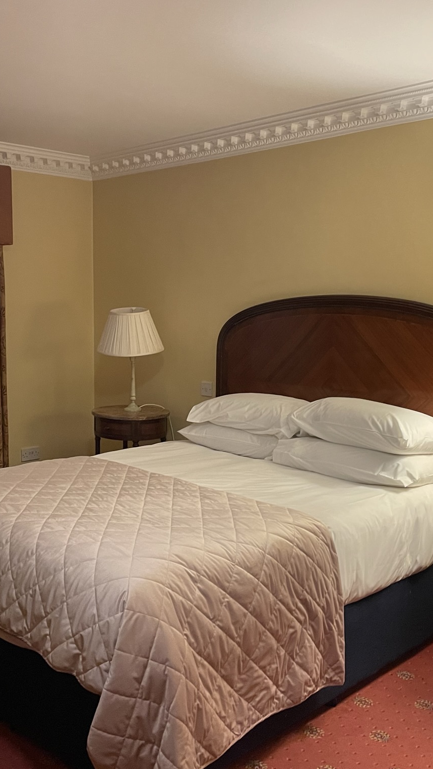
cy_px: 386
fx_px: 776
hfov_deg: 30.9
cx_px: 132
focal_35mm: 38
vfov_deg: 52.8
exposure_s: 1/50
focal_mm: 4.2
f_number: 1.6
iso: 400
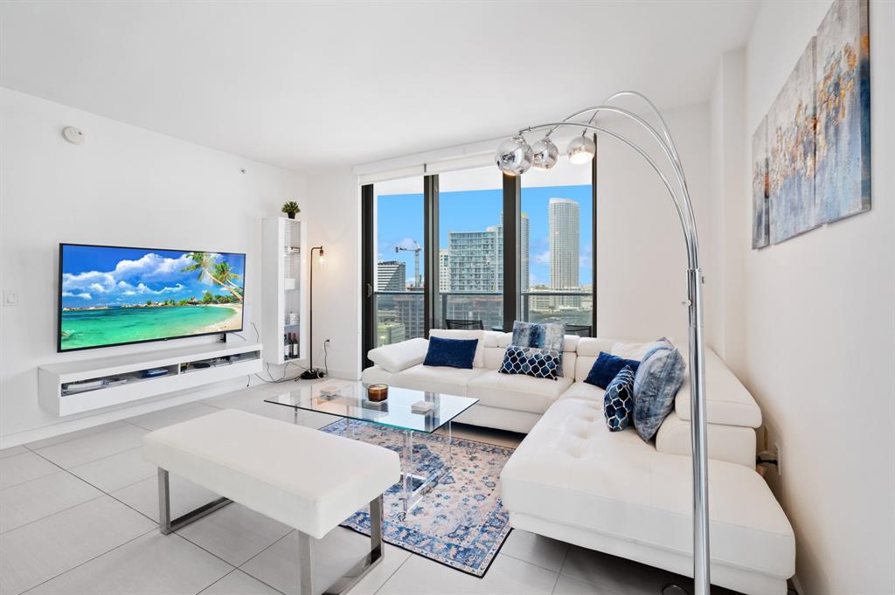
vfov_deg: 73.7
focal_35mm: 16
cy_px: 298
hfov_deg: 96.8
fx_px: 397
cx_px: 448
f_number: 8
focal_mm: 16
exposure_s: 1/40
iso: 200
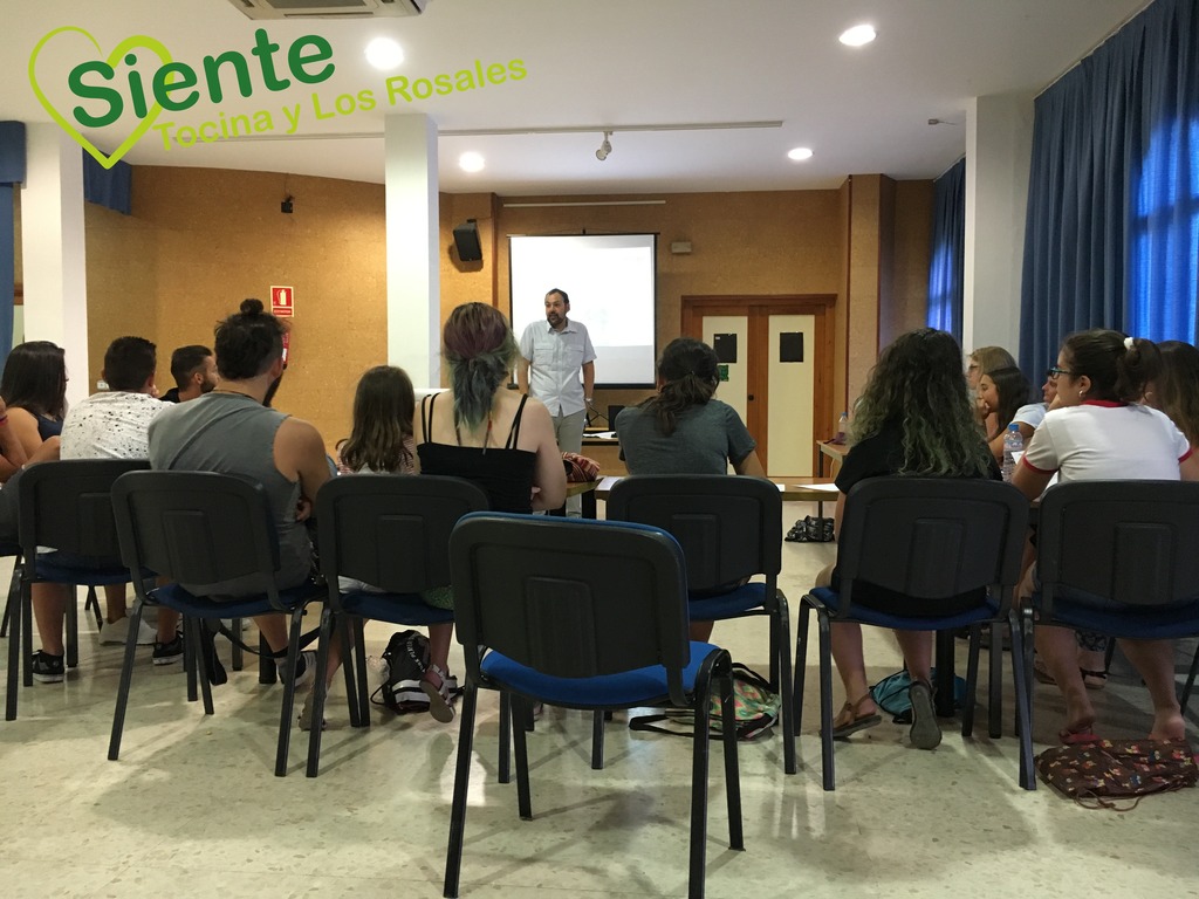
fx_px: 1004
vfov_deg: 48.2
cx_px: 600
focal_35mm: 29
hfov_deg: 61.7
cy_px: 450
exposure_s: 1/20
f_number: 2.2
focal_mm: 4.15
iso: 200
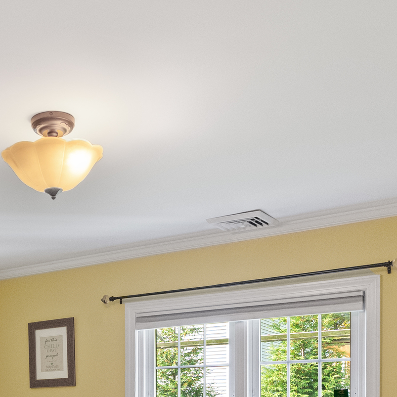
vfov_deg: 29.5
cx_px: 45
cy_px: 405
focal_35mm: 54
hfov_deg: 30.5
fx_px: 696
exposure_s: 1/30
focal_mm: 16.5
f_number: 8
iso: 6400
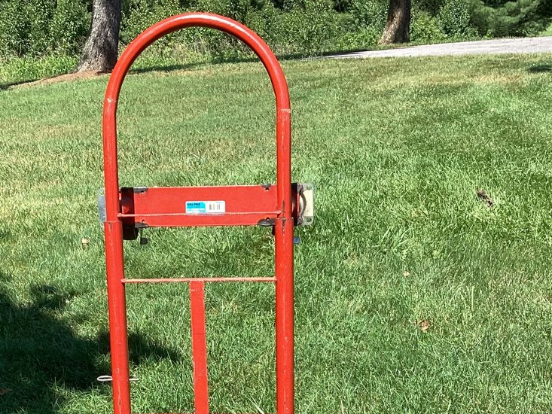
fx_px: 1021
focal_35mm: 64
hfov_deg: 30.0
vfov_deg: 22.2
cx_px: 183
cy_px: 396
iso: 25
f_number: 2.4
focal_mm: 3.3
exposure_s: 1/500
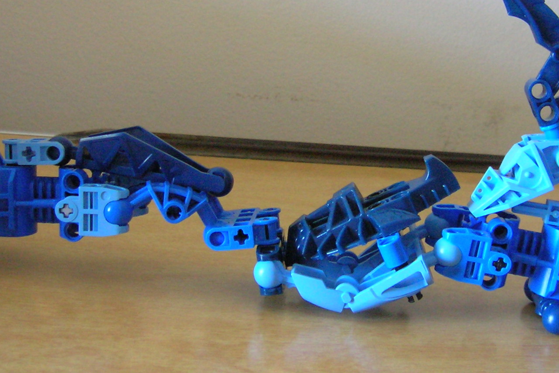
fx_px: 978
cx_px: 346
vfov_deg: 21.4
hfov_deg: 31.8
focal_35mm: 63
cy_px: 98
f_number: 2.9
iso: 200
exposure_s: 1/2.5
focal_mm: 5.7
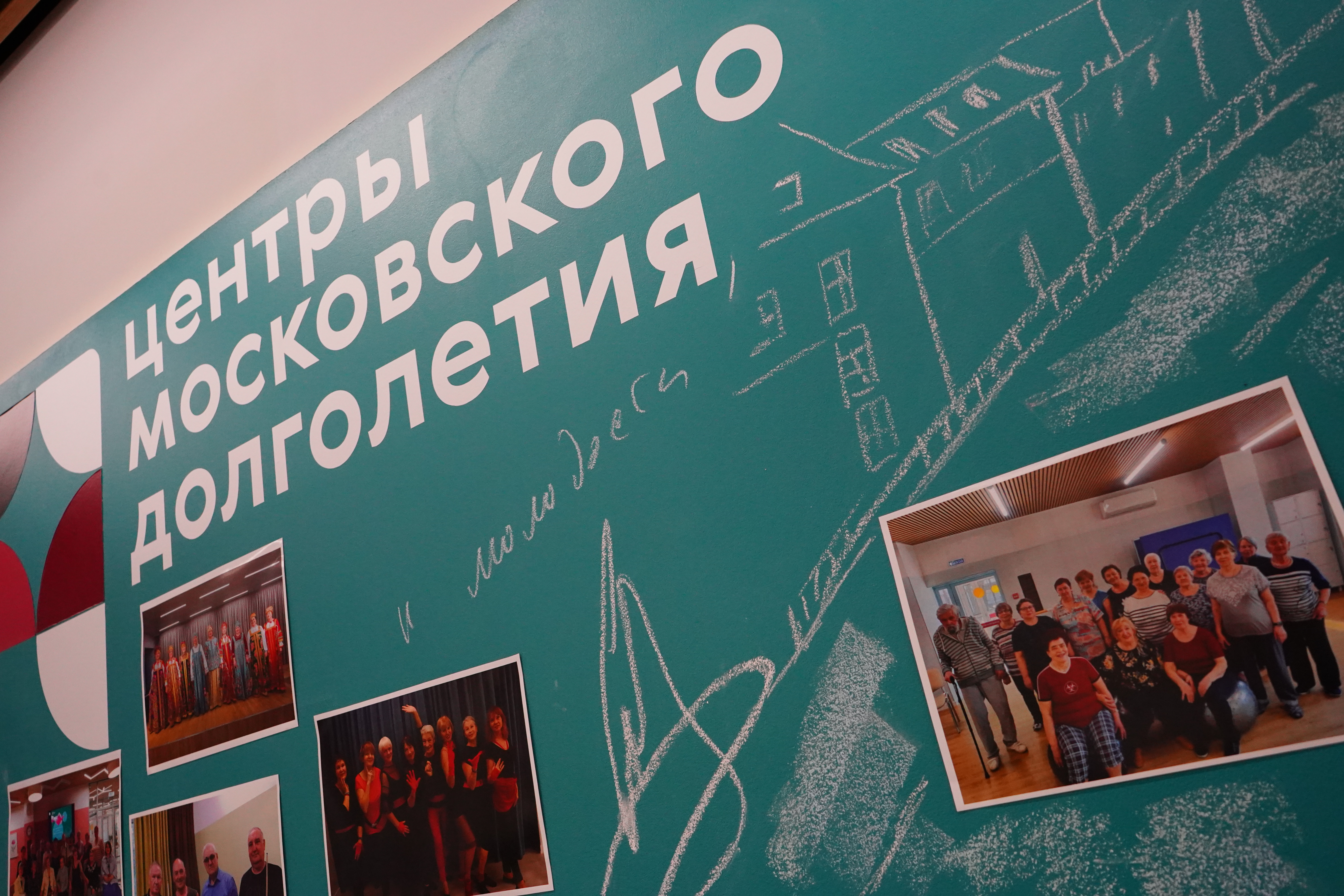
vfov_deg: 46.4
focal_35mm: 28
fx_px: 1045
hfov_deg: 65.5
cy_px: 448
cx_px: 672
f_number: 6.3
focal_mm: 28
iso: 5000
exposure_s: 1/640
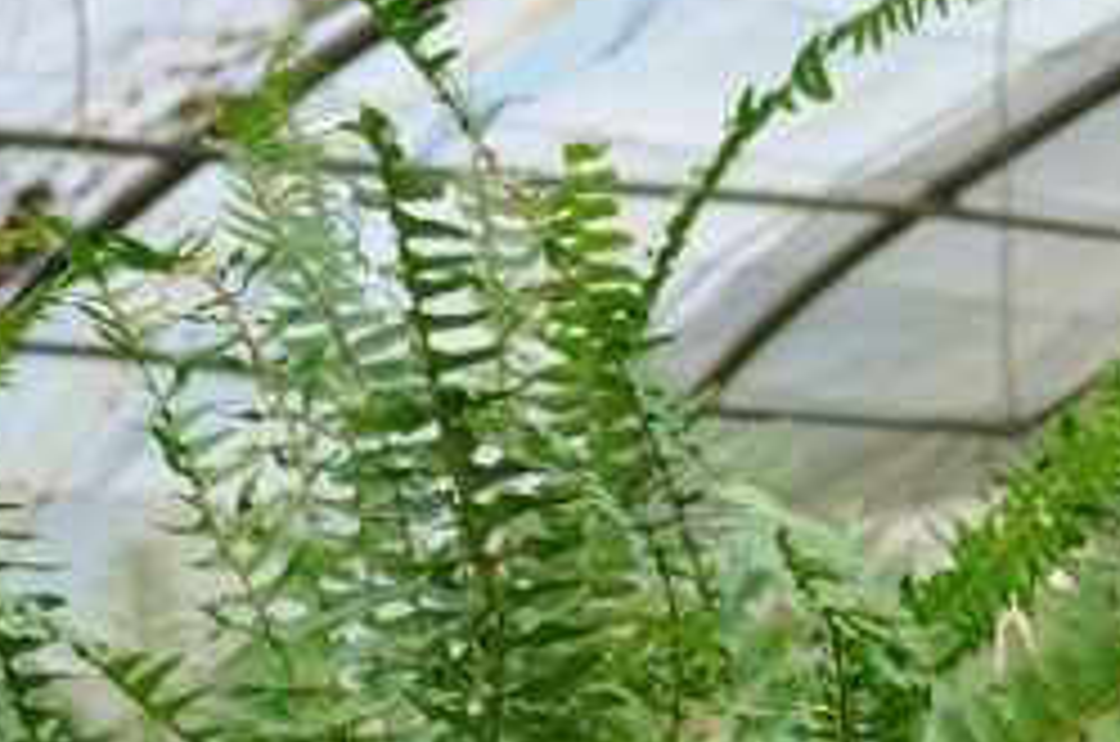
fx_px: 4596
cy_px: 1457
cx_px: 648
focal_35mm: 148
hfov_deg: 13.9
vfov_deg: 8.7
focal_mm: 24
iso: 450
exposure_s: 1/60
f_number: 4
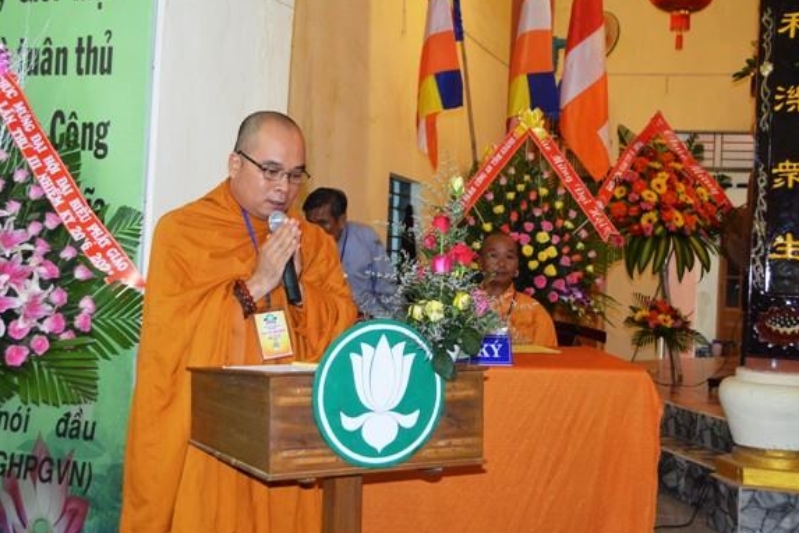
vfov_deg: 27.8
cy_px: 246
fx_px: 1078
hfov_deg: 40.7
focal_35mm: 49
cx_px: 407
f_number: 4.5
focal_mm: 29
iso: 1400
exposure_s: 1/60
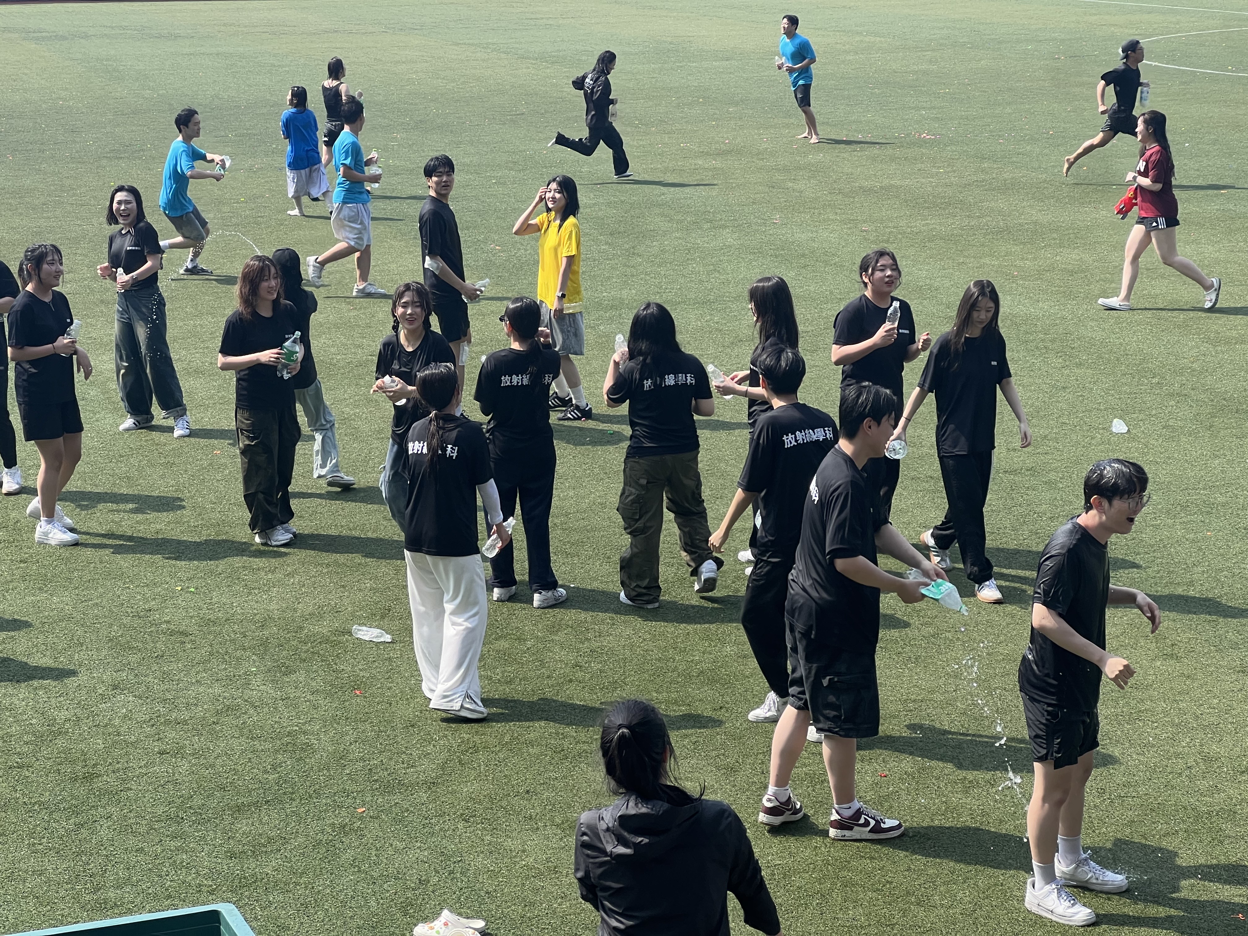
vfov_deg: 19.1
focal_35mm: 77
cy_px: 468
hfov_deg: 25.3
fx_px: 2776
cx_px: 624
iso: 32
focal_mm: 9
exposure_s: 1/312
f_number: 2.8
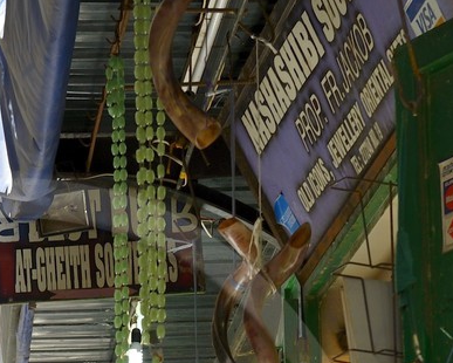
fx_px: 2911
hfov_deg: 8.9
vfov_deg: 7.0
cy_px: 542
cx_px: 15
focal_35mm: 217
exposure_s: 1/125
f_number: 7.1
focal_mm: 56
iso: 200
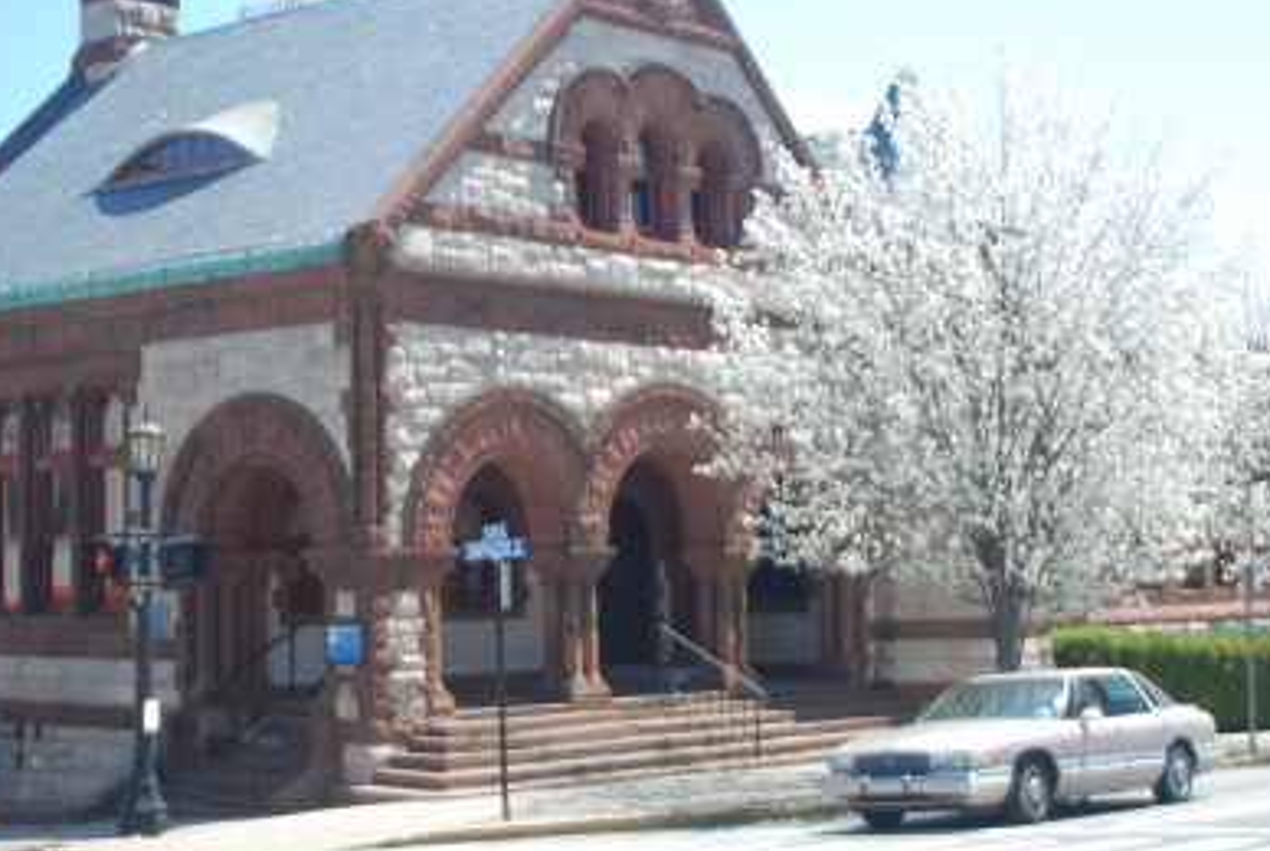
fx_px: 2390
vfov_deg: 20.2
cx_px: 514
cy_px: 375
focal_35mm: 68
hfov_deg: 29.7
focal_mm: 35
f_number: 5
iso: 200
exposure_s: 1/100
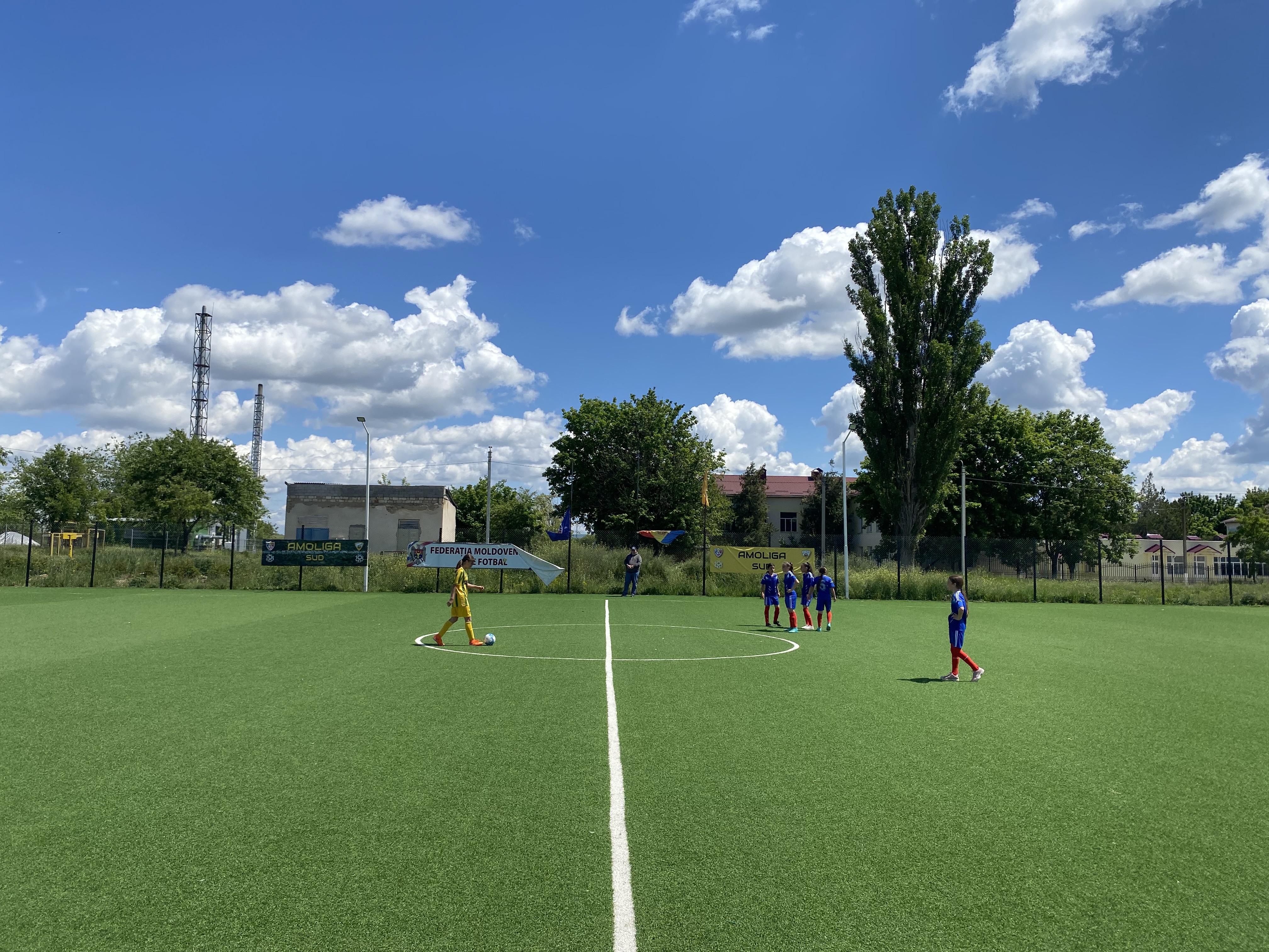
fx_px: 953
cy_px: 476
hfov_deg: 67.3
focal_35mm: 26
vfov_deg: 53.1
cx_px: 634
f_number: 1.8
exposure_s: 1/3846
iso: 32
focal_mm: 4.25
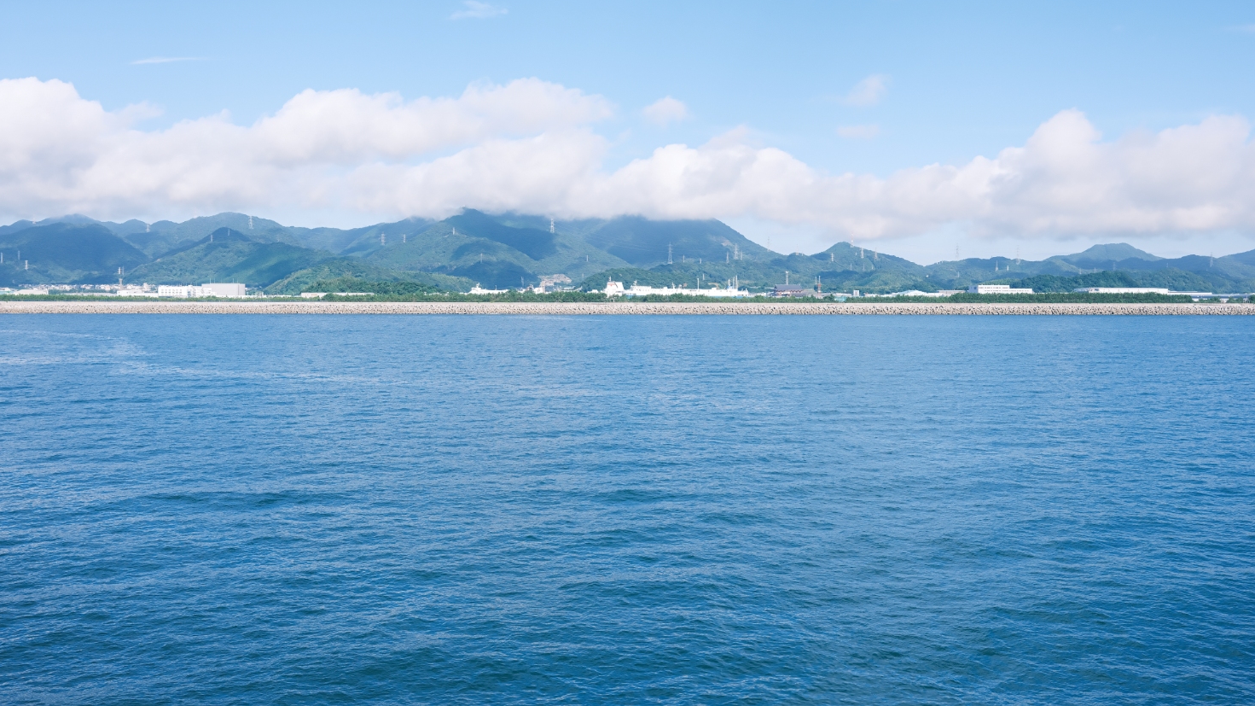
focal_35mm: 40
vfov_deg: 29.6
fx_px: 1331
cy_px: 295
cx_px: 628
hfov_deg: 50.5
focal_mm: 45
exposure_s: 1/640
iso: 200
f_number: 5.6
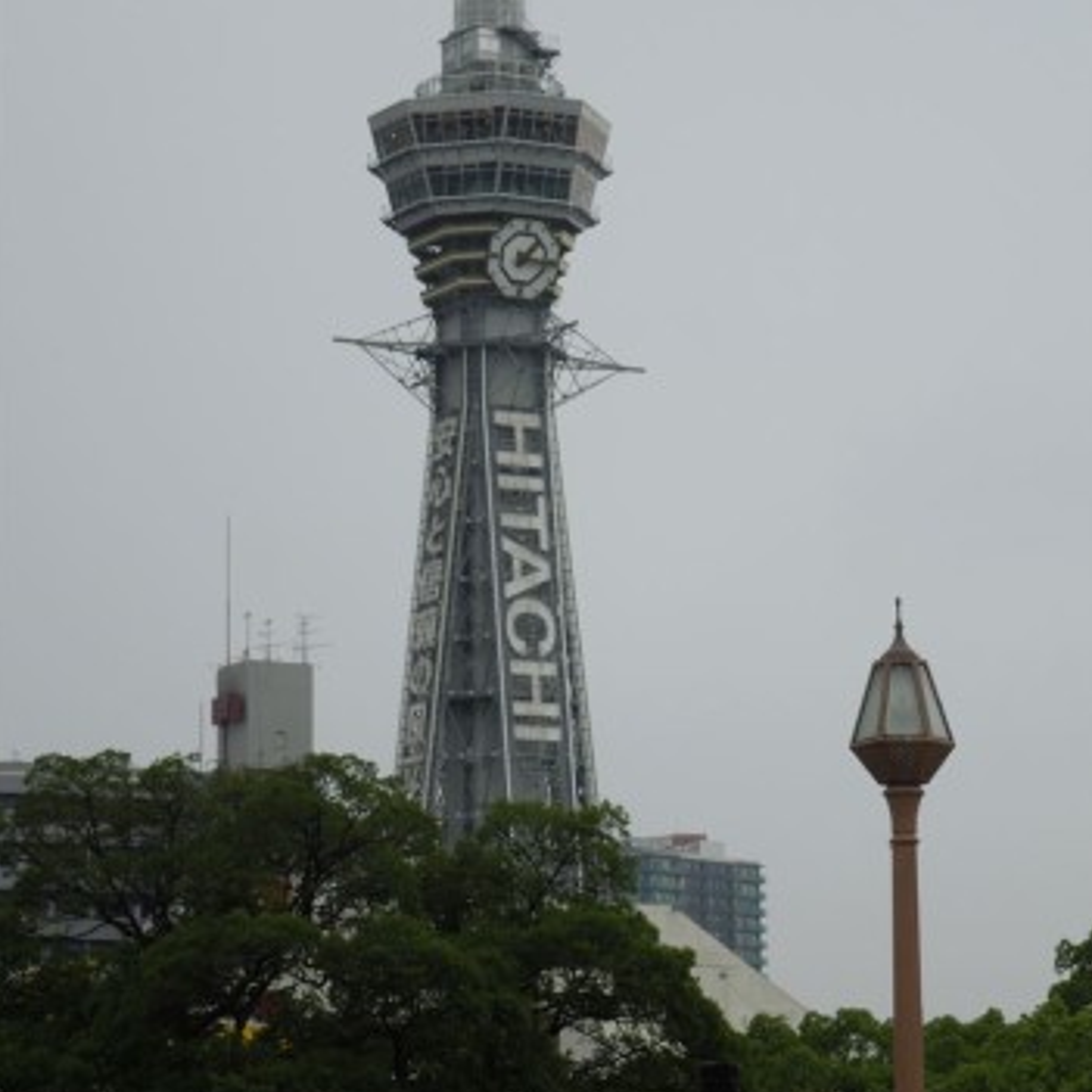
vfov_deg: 12.1
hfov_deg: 12.1
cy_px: 616
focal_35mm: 144
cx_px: 554
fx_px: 5139
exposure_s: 1/500
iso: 100
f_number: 4.8
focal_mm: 21.5
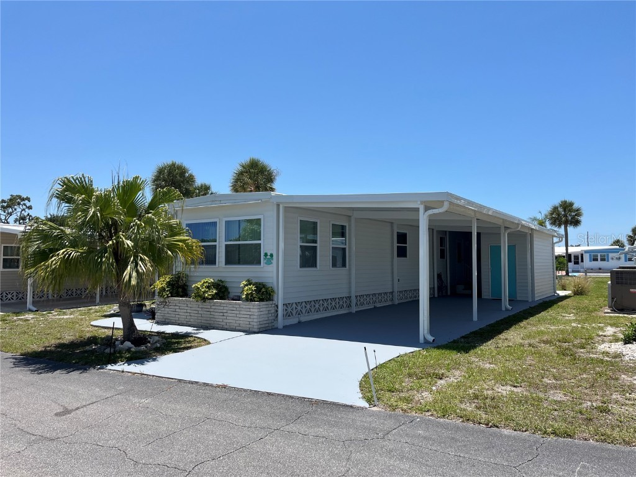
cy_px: 238
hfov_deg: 67.3
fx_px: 478
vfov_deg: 53.1
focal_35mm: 26
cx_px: 318
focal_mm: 5.1
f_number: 1.6
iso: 50
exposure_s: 1/4484
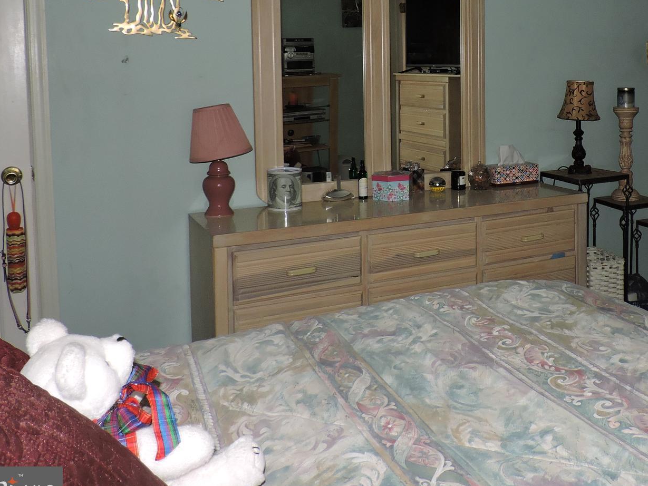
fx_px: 749
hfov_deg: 45.5
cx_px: 471
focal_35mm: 40
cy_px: 105
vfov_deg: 35.0
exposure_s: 1/30
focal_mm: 4.3
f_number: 3
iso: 200
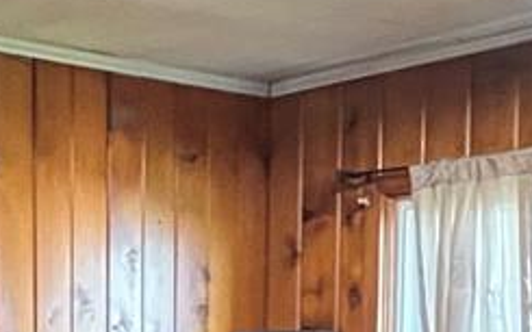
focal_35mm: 90
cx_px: -119
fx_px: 1305
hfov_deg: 21.3
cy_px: 506
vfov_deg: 13.6
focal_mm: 1.57
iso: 1000
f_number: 1.8
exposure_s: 1/60
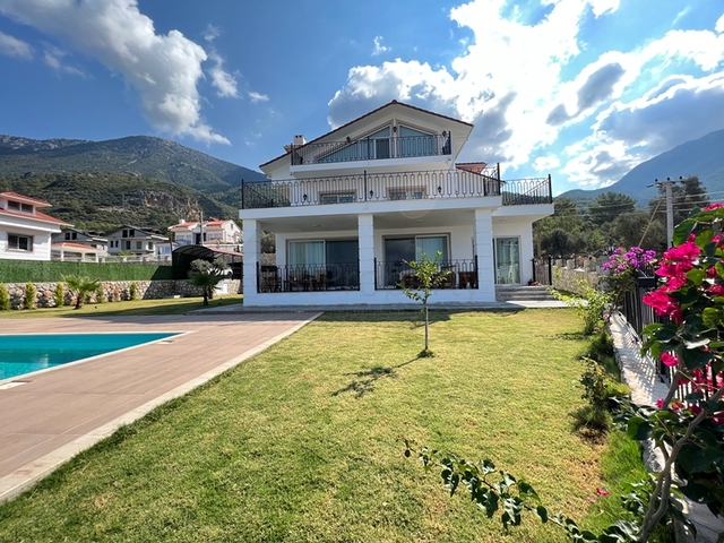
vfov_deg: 89.9
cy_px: 272
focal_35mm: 13
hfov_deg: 106.2
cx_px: 362
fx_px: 272
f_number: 1.8
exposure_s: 1/774
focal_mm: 1.57
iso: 32
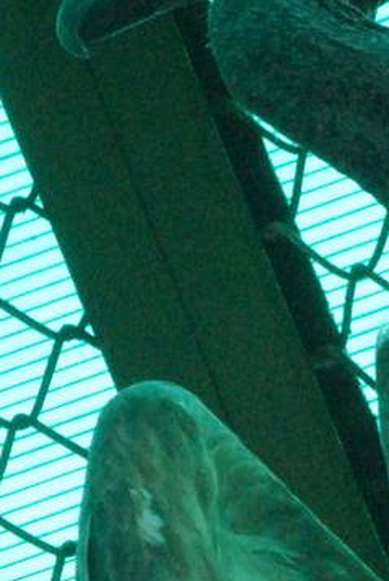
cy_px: 674
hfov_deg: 1.4
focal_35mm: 1007
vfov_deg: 2.0
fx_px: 16273
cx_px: 468
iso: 1600
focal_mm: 150
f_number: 18
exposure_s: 1/160
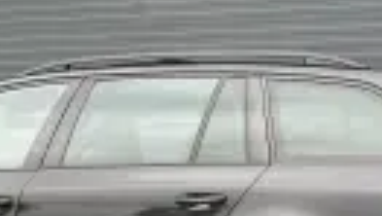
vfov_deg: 8.5
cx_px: 175
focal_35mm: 144
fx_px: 1460
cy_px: 90
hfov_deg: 14.9
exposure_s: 1/285
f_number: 1.78
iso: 64
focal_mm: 6.86
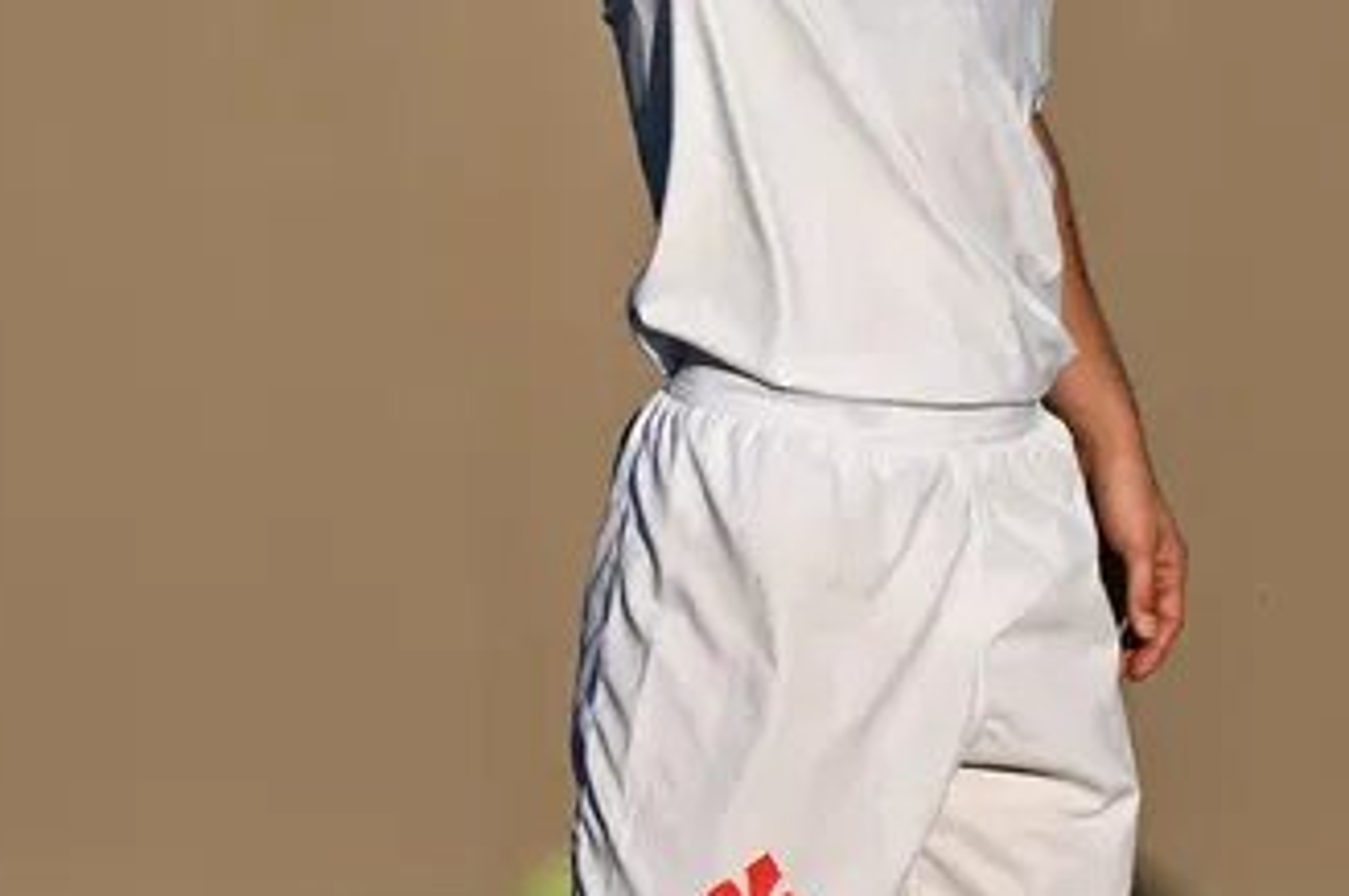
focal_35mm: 1514
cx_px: 720
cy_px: -125
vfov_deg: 0.9
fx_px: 56675
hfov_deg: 1.4
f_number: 4
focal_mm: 400
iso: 220
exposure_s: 1/2500
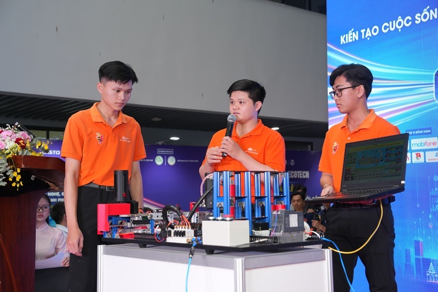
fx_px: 584
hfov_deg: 41.1
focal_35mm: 48
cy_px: 146
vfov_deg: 28.1
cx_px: 219
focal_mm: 48
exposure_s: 1/200
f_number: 4.5
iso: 1000
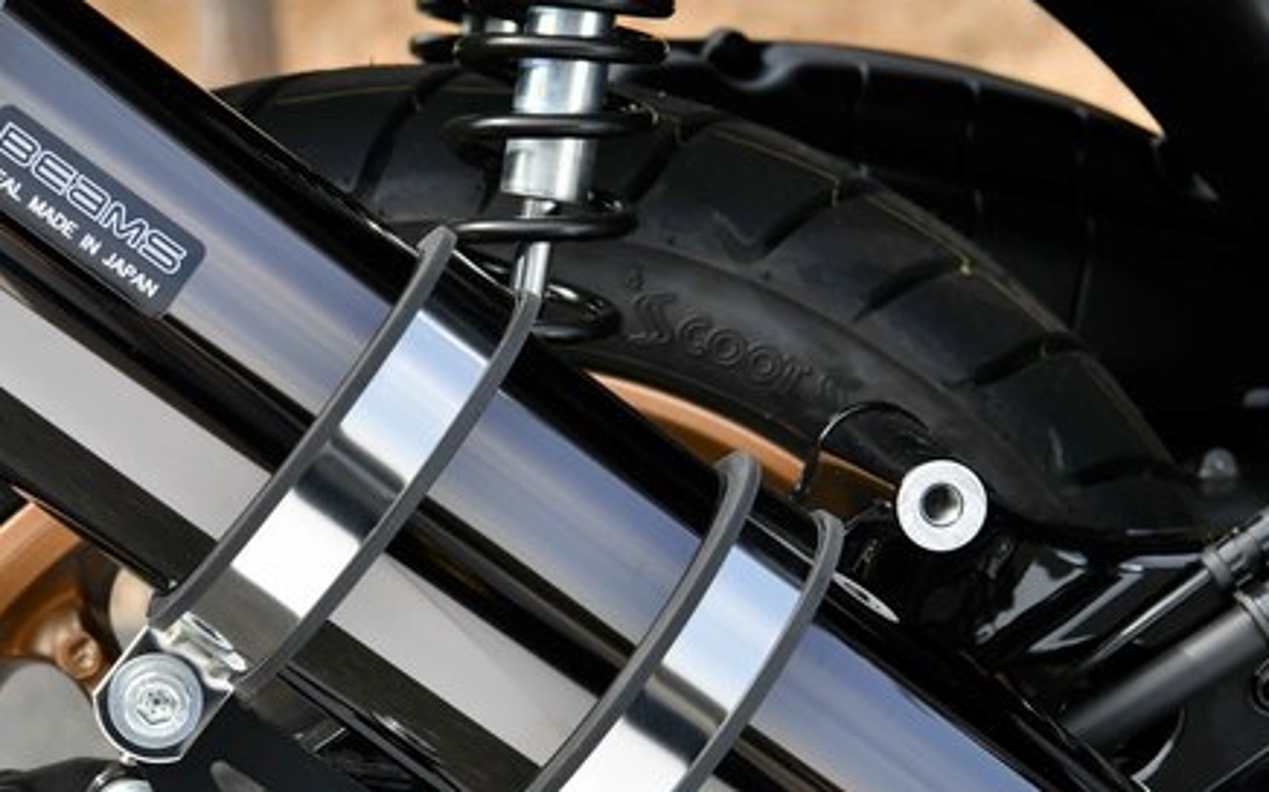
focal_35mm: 116
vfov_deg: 11.2
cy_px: 593
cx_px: 556
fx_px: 4010
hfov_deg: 18.0
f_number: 9
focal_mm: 62
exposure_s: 1/500
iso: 400
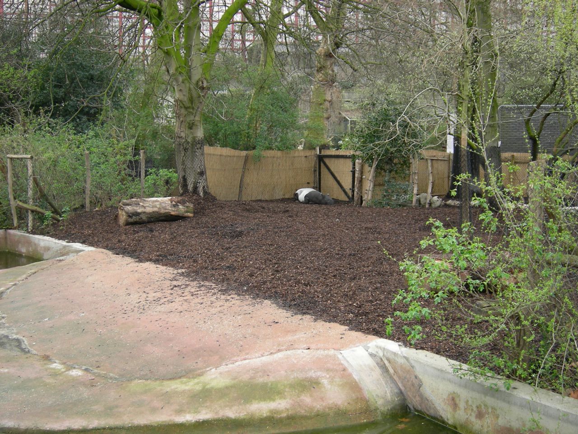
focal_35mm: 44
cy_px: 217
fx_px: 735
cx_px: 289
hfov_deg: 42.9
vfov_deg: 32.9
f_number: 2.9
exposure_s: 1/140
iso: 64
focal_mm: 9.1
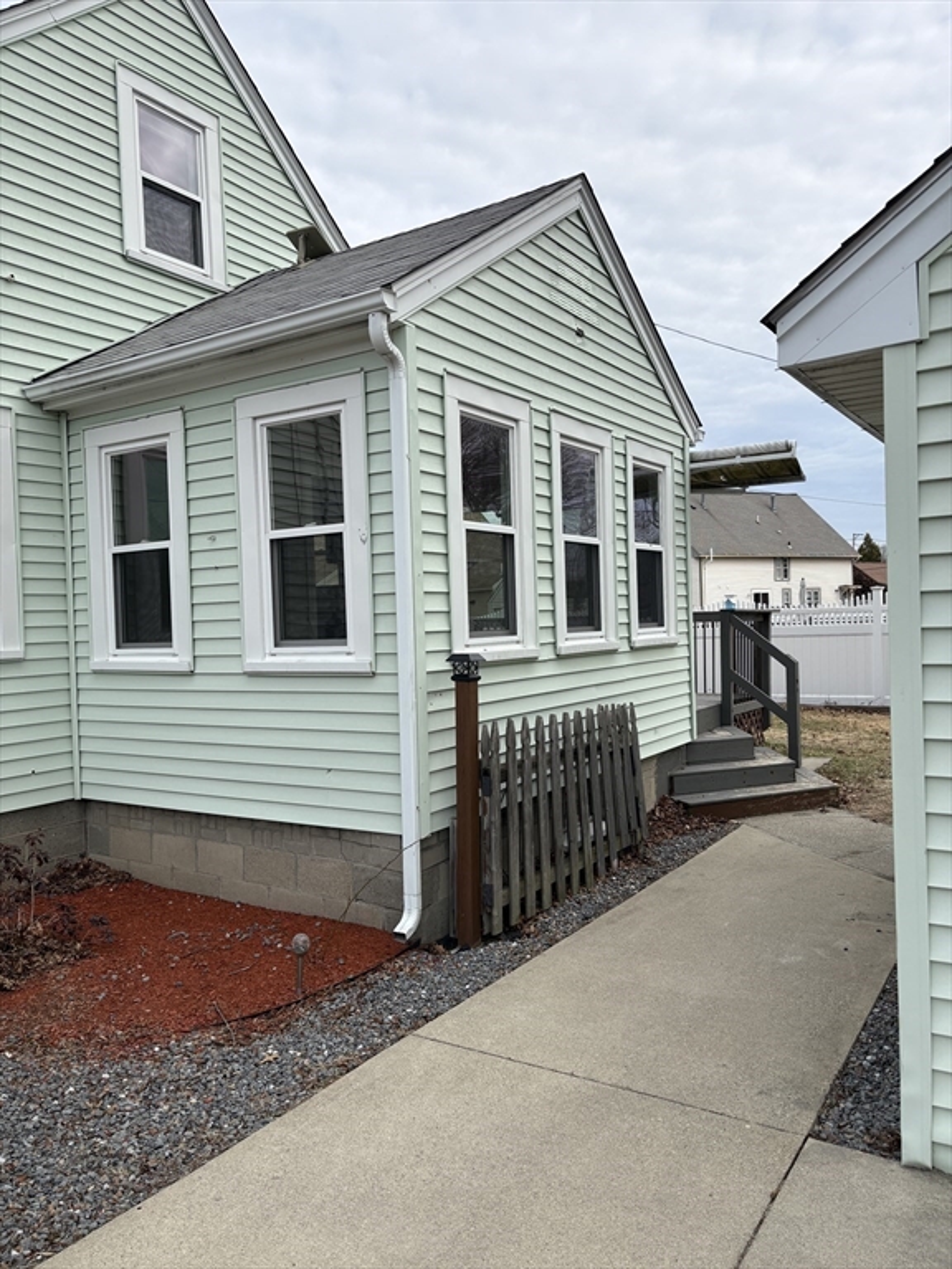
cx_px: 476
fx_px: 953
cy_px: 634
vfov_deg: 67.3
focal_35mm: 26
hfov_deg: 53.1
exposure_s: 1/2985
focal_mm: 5.96
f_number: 1.6
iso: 50
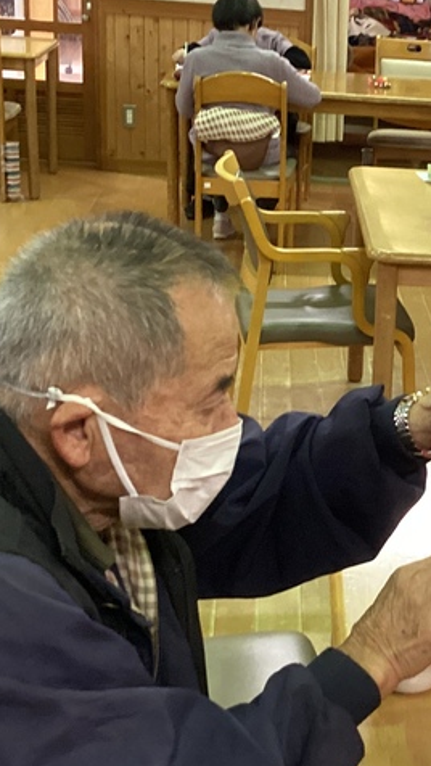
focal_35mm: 71
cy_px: 383
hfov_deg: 16.4
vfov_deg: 29.7
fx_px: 1441
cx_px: 495
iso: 320
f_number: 2.4
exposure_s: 1/40
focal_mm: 3.3
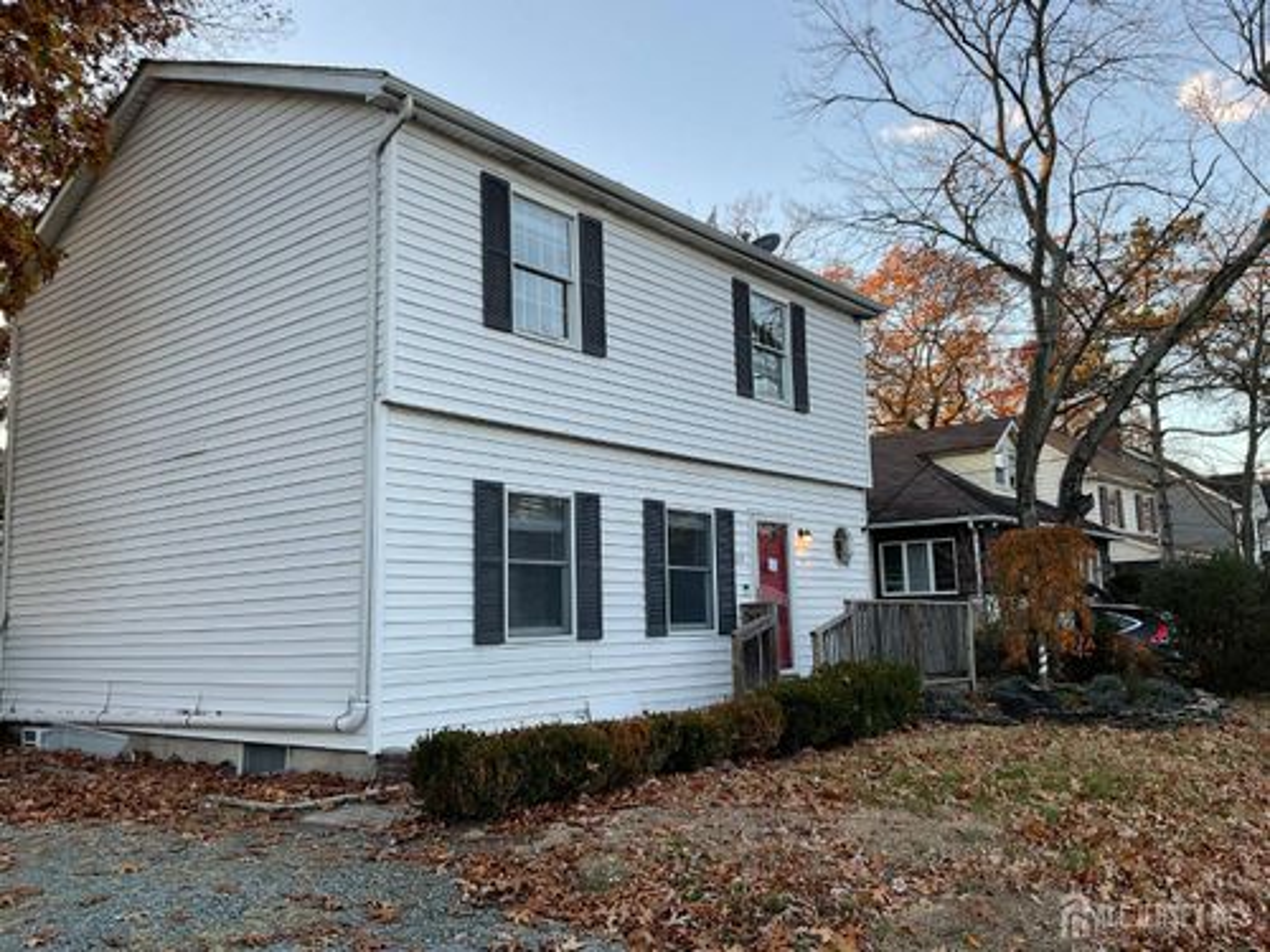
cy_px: 476
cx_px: 635
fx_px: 1064
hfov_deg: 61.7
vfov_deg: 48.2
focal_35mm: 29
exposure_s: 1/122
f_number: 1.8
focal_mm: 3
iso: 20
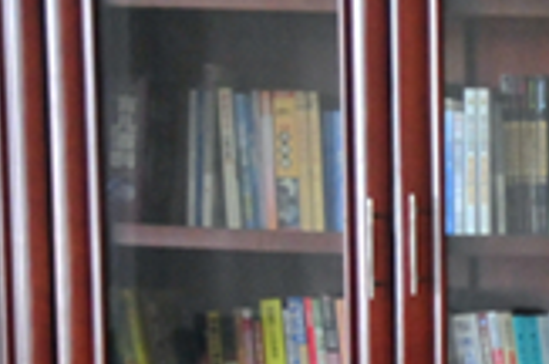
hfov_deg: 8.7
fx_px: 3364
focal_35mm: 221
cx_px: 1159
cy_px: 536
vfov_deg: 6.1
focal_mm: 45
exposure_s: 1/250
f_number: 4.5
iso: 4500
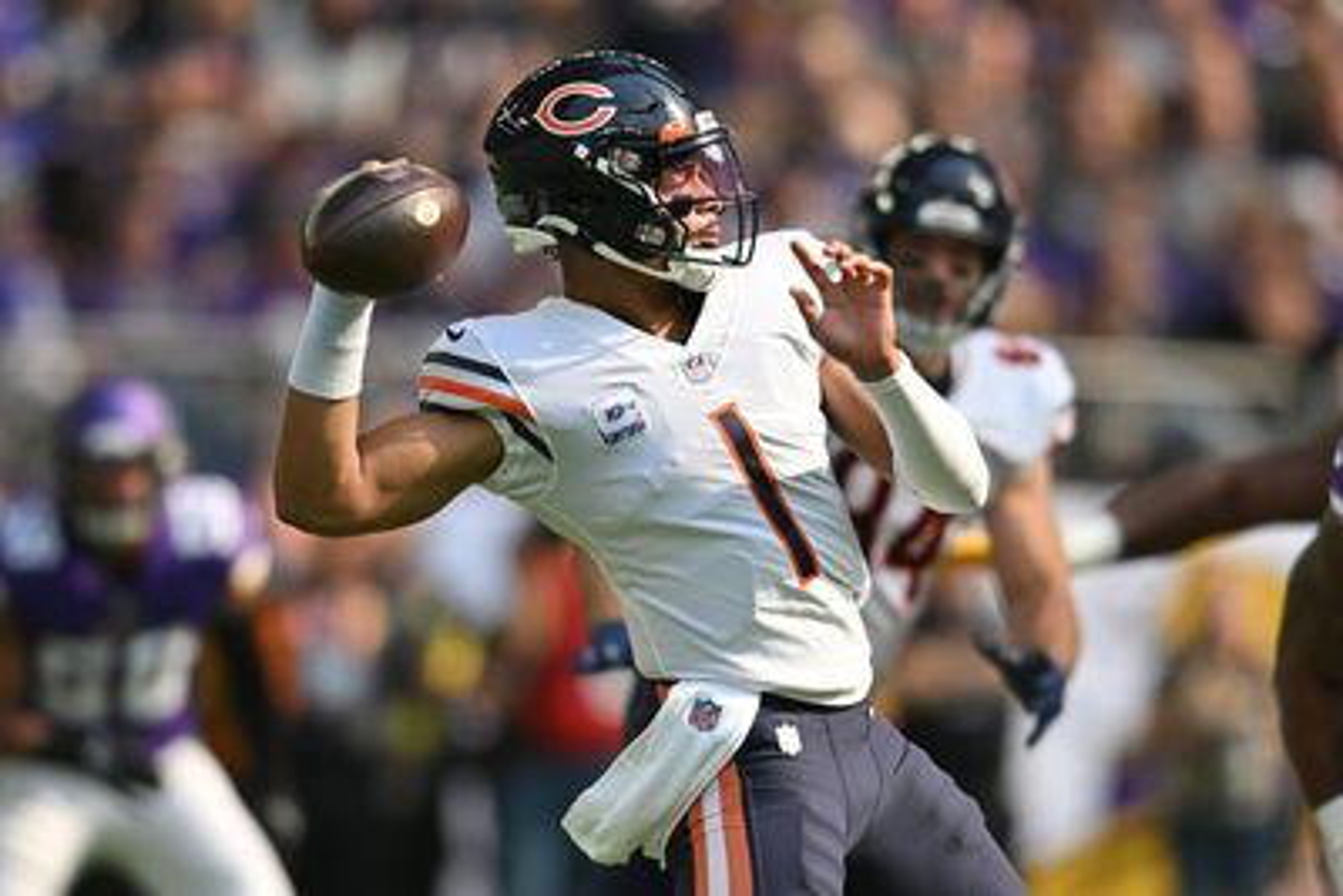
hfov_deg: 5.2
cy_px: 448
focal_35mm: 400
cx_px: 672
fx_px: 14927
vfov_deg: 3.4
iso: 500
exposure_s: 1/2500
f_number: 2.8
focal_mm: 400
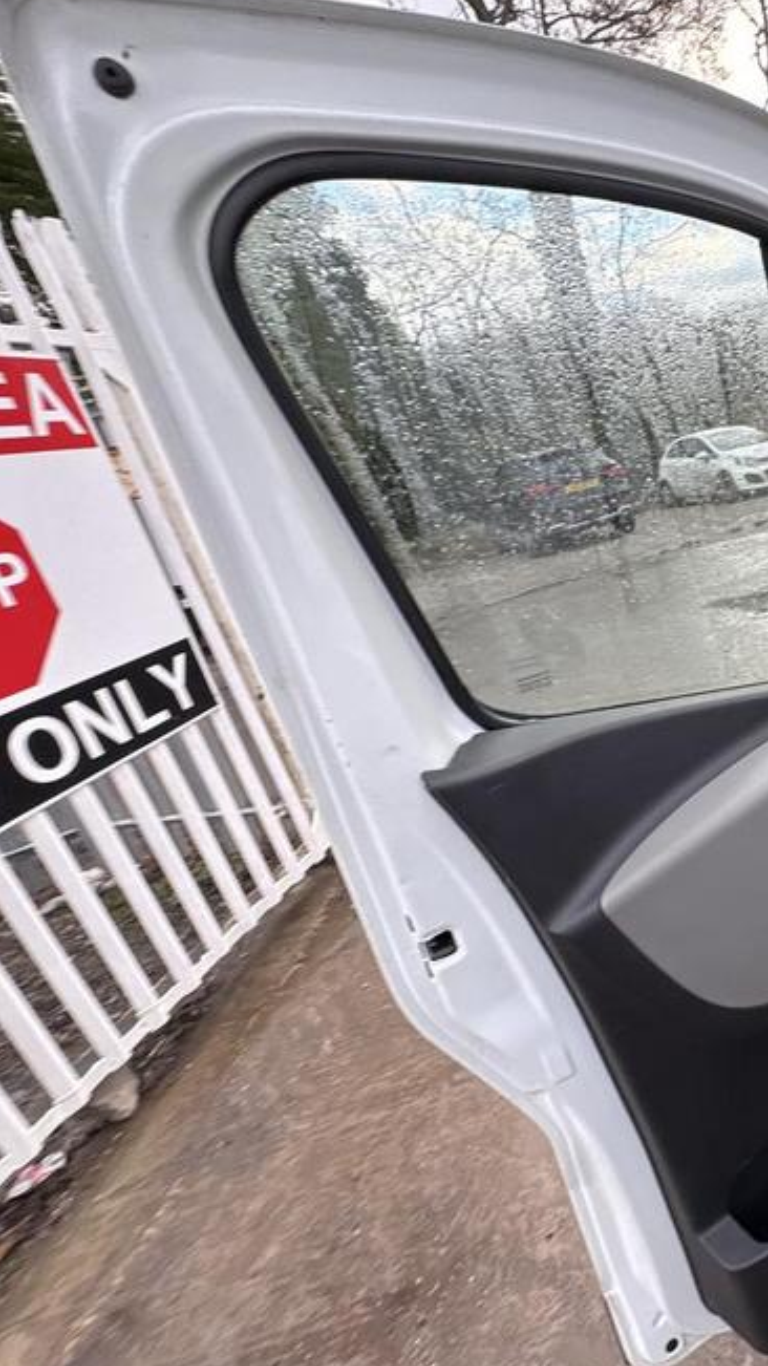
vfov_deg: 83.8
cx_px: 770
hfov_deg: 45.2
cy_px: 686
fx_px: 761
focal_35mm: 21
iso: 100
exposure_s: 1/99
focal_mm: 2.22
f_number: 2.2
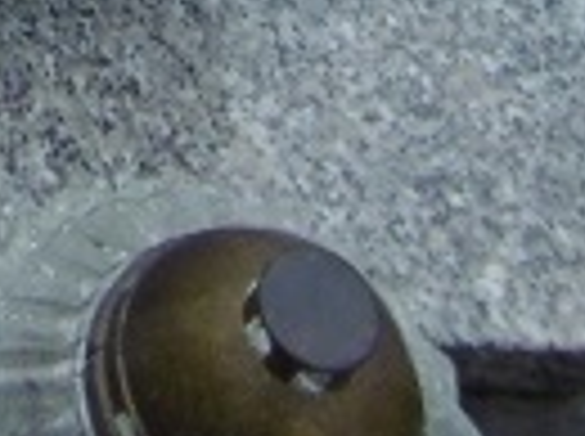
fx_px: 2497
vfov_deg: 8.5
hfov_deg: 12.2
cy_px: -845
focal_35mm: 148
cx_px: -477
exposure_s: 1/1000
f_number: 3.1
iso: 100
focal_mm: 4.3
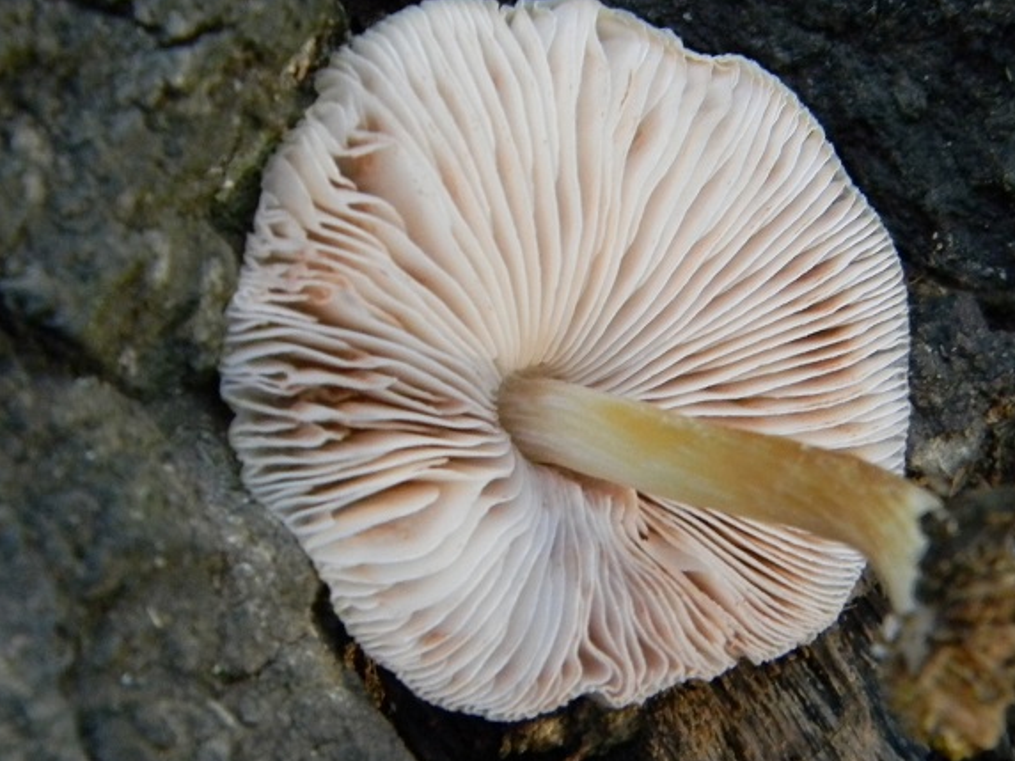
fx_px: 3401
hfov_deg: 17.0
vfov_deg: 12.8
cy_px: 403
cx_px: 623
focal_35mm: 116
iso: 400
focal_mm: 15.1
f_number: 4.5
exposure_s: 1/29.7
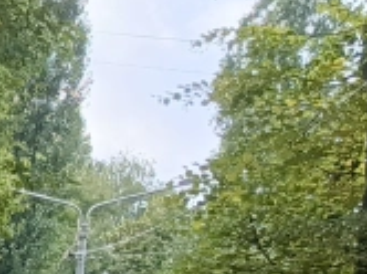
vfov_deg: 7.9
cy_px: 637
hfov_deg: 9.6
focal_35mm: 174
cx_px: -608
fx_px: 1842
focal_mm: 5.25
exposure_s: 1/160
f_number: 1.75
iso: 100
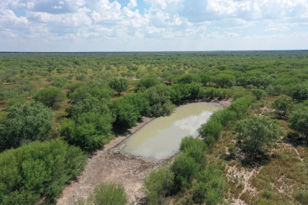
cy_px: 102
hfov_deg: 65.5
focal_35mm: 28
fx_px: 240
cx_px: 154
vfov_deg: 46.4
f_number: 6.3
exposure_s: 1/60
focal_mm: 10.26
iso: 200
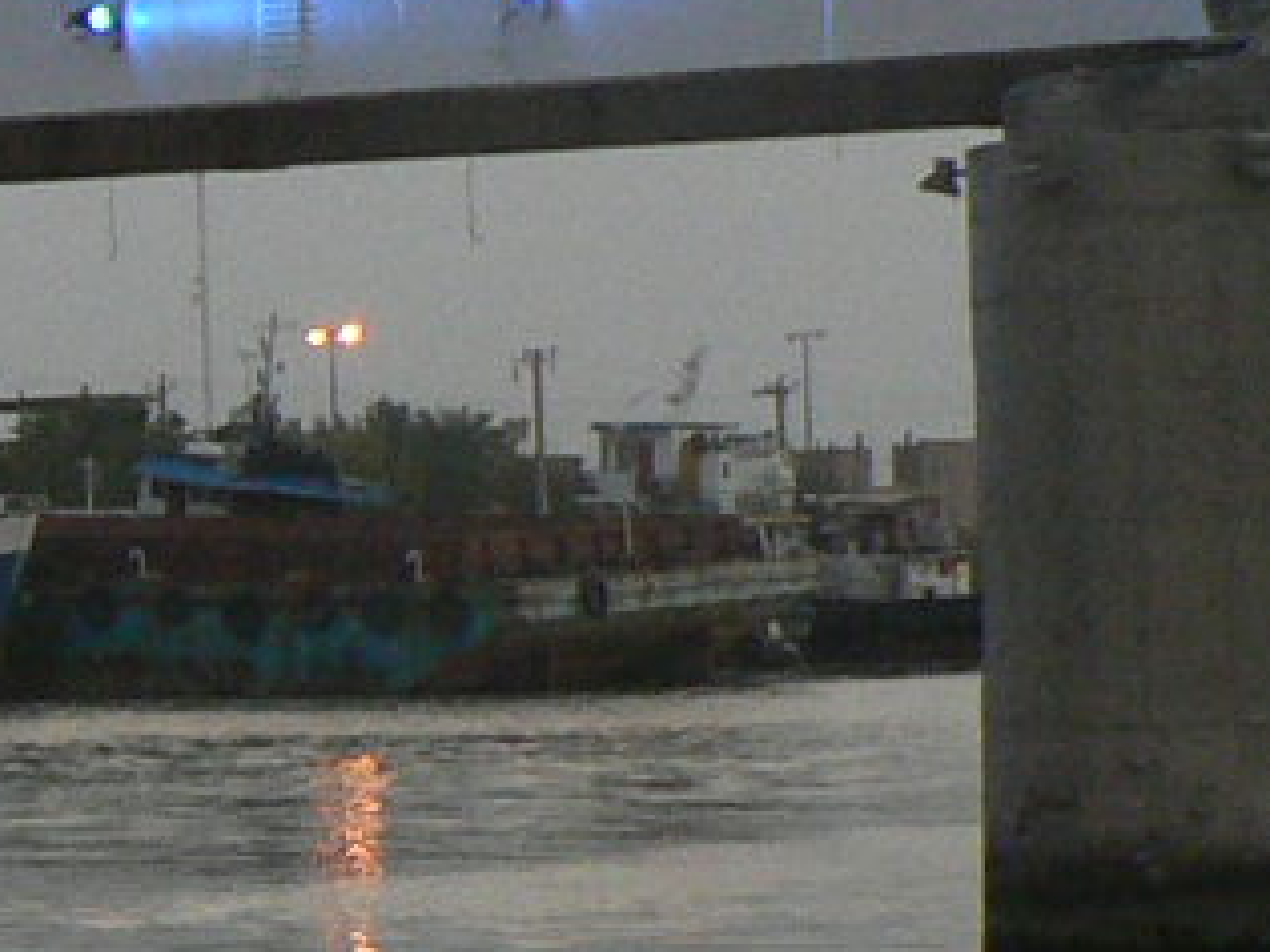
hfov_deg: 9.8
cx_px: -1628
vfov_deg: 8.2
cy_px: 550
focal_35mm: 182
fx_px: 6677
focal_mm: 6
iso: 200
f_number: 2.8
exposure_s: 1/25
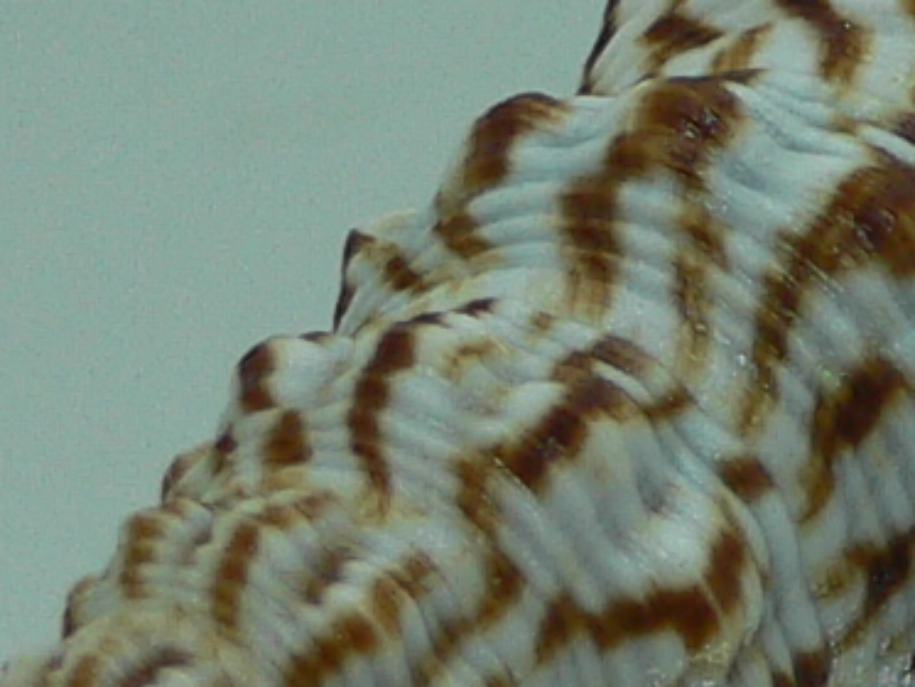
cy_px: 169
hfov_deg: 10.2
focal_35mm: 189
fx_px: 4997
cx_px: 1303
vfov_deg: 7.9
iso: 80
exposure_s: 1/80
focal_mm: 4.6
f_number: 2.8
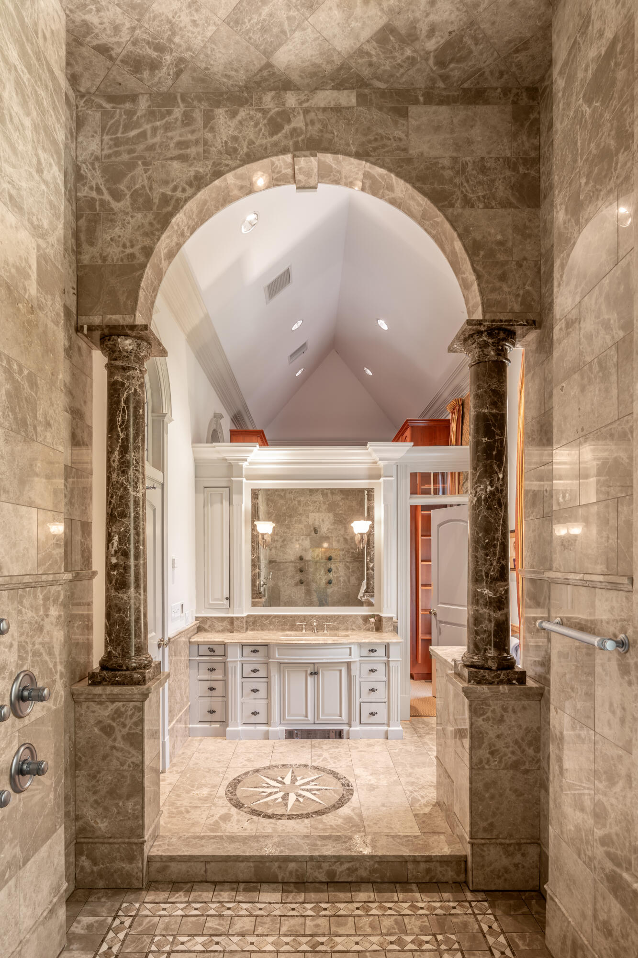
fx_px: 479
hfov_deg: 67.4
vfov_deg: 90.0
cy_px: 479
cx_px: 319
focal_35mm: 18
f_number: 9
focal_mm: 18
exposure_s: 1
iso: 80
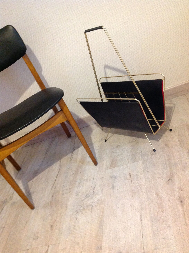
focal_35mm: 35
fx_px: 255
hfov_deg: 40.6
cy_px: 126
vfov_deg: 52.7
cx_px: 94
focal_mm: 4.28
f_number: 2.4
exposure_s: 1/15
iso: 400
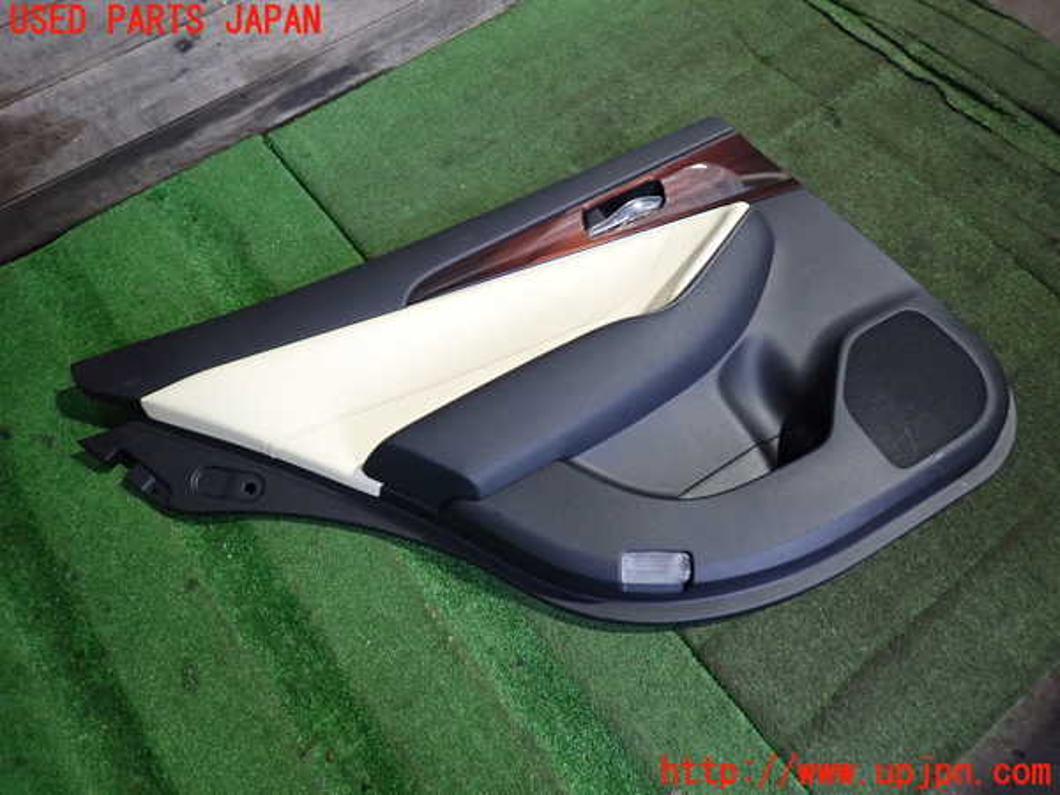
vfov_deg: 54.9
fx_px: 766
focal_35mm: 25
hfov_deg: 69.4
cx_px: 530
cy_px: 398
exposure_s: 1/30
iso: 500
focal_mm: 4.5
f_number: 2
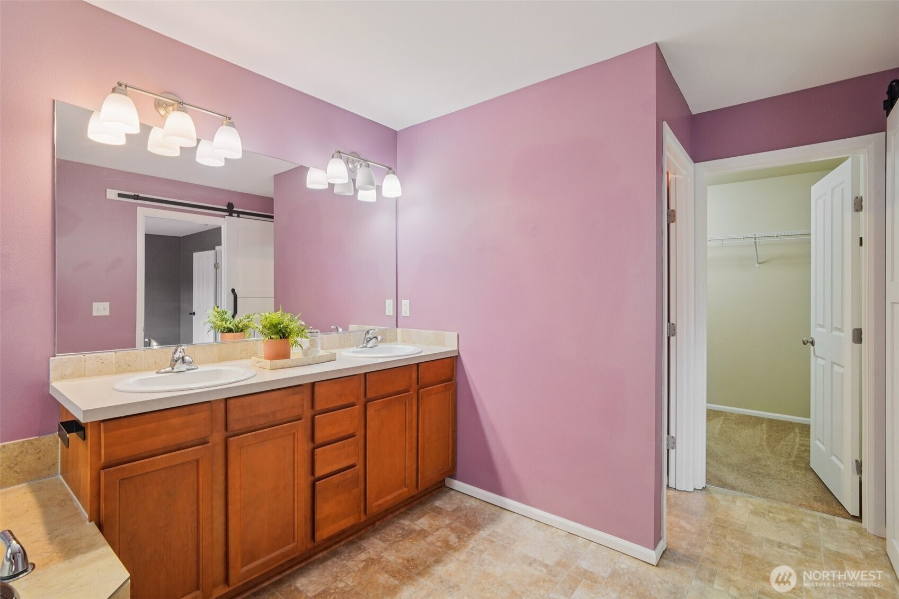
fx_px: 399
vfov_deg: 73.7
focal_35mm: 16
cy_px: 300
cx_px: 450
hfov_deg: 96.7
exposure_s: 1/40
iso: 1600
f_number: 8
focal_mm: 16
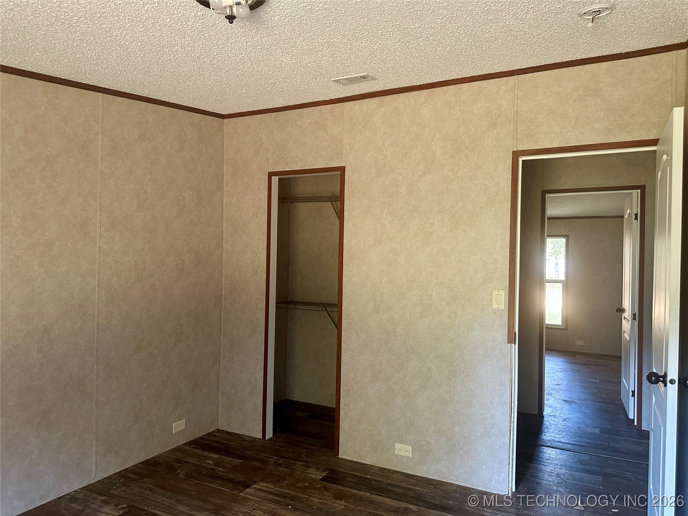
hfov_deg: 71.6
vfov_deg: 56.8
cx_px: 344
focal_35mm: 24
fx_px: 477
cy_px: 258
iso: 400
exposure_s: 1/60
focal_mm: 6.86
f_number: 1.78
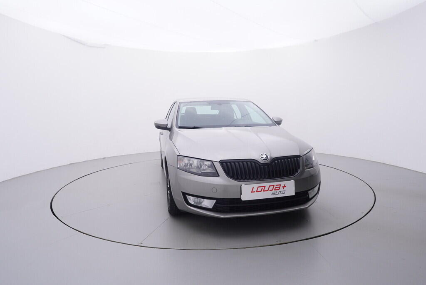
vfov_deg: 56.2
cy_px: 142
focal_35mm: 22
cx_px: 213
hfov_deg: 77.3
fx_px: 266
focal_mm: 15
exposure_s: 1/80
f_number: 5
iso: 200
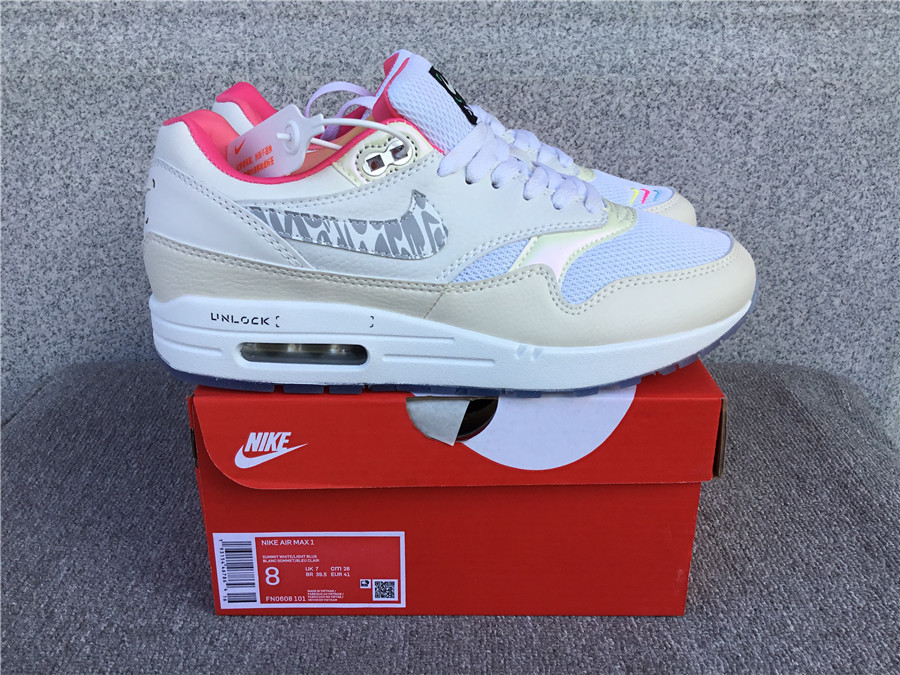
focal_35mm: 31
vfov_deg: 45.4
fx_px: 806
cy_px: 338
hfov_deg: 58.4
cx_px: 450
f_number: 2.4
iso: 25
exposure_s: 1/270
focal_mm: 3.3
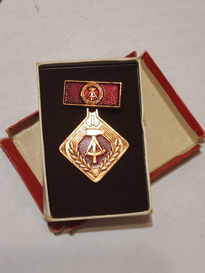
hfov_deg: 21.6
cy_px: 136
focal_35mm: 68
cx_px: 102
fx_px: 537
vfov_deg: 28.6
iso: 500
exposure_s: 1/25
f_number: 1.95
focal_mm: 5.52
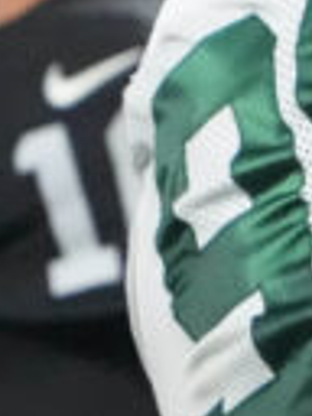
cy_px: 431
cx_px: 942
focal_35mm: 5440
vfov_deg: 0.4
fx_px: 65376
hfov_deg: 0.3
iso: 10000
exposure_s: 1/1600
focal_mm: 594
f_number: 6.3
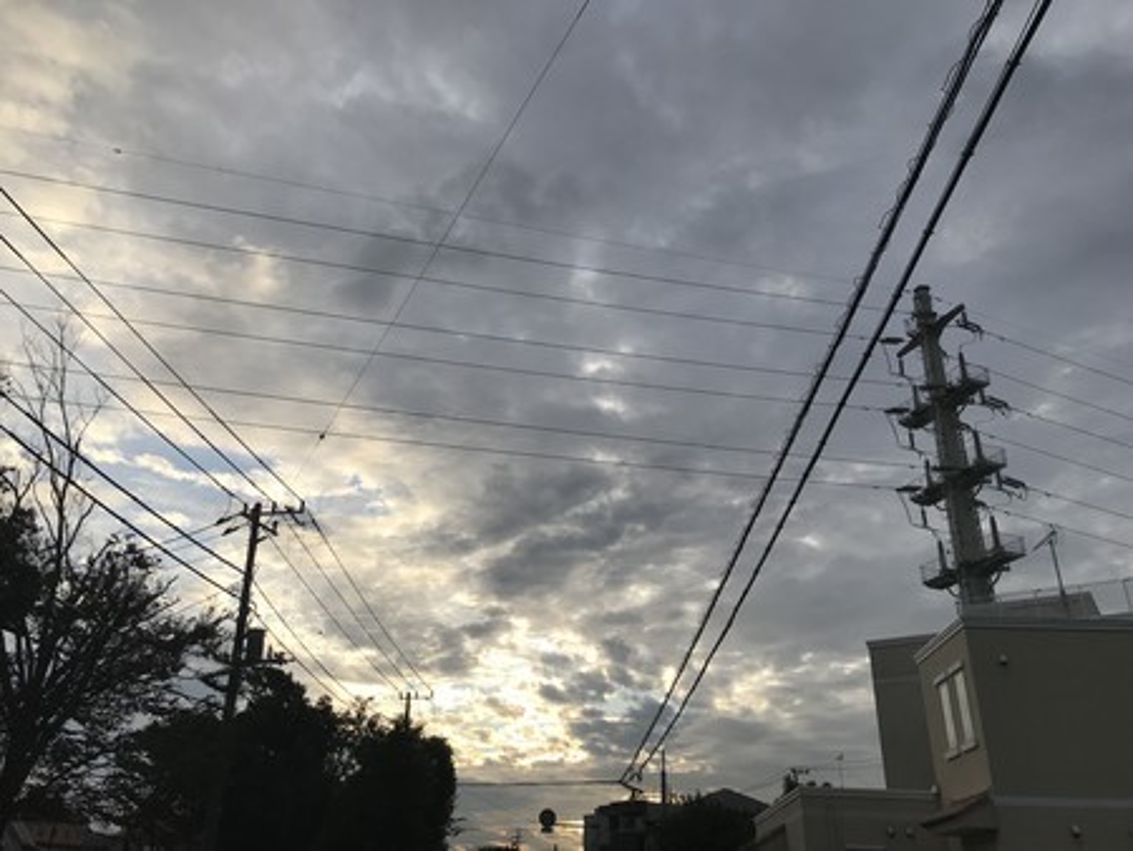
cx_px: 566
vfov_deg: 49.8
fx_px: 917
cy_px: 426
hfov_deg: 63.4
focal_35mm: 28
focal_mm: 3.99
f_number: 1.8
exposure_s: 1/1429
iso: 20
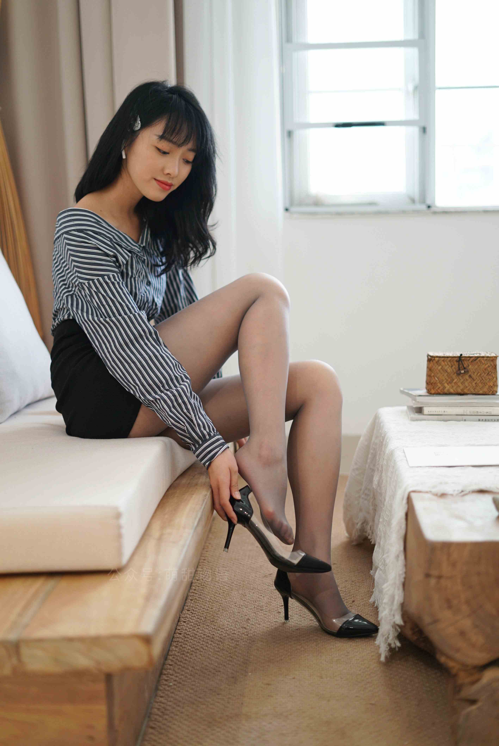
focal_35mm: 50
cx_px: 250
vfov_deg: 39.6
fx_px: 1038
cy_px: 373
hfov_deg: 27.0
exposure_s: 1/30
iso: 250
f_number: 1.8
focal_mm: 50
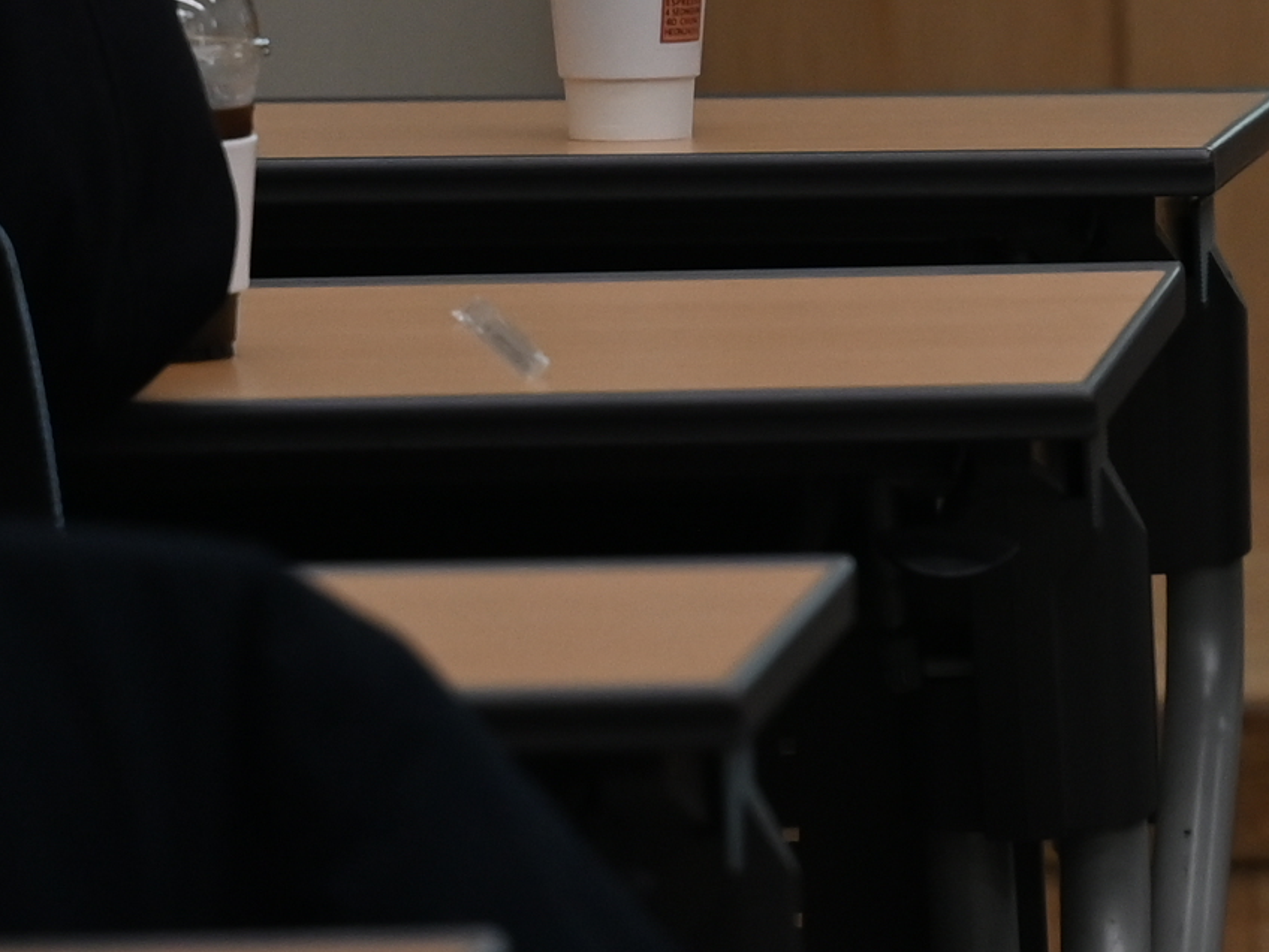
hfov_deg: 3.7
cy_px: -983
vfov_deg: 2.8
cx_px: 1990
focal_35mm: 537
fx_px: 19686
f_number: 2.8
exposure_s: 1/125
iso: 450
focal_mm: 105
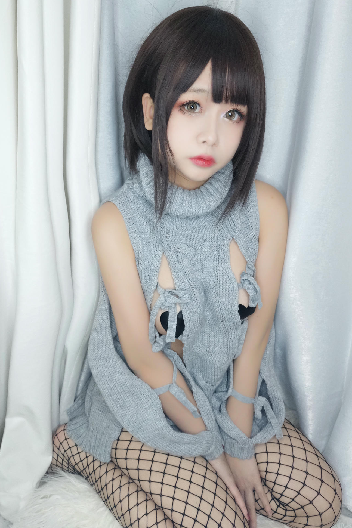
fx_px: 396
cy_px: 263
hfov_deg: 47.9
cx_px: 185
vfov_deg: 67.4
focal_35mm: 27
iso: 80
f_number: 1.8
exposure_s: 1/100
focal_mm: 4.36
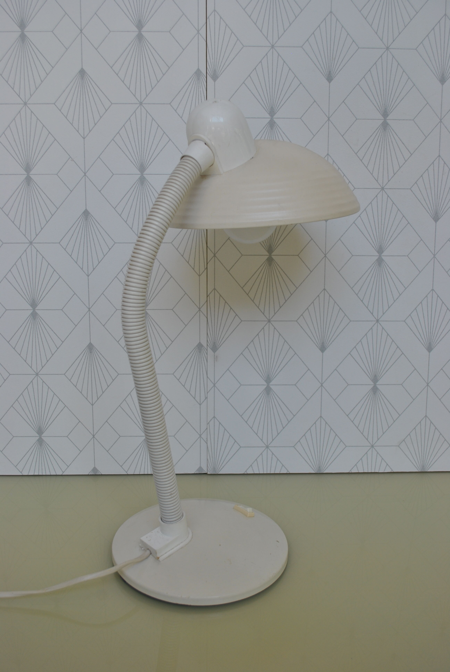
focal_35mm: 36
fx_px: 673
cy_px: 336
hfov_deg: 37.0
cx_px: 225
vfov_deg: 53.1
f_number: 5.6
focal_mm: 24
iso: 140
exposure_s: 1/125
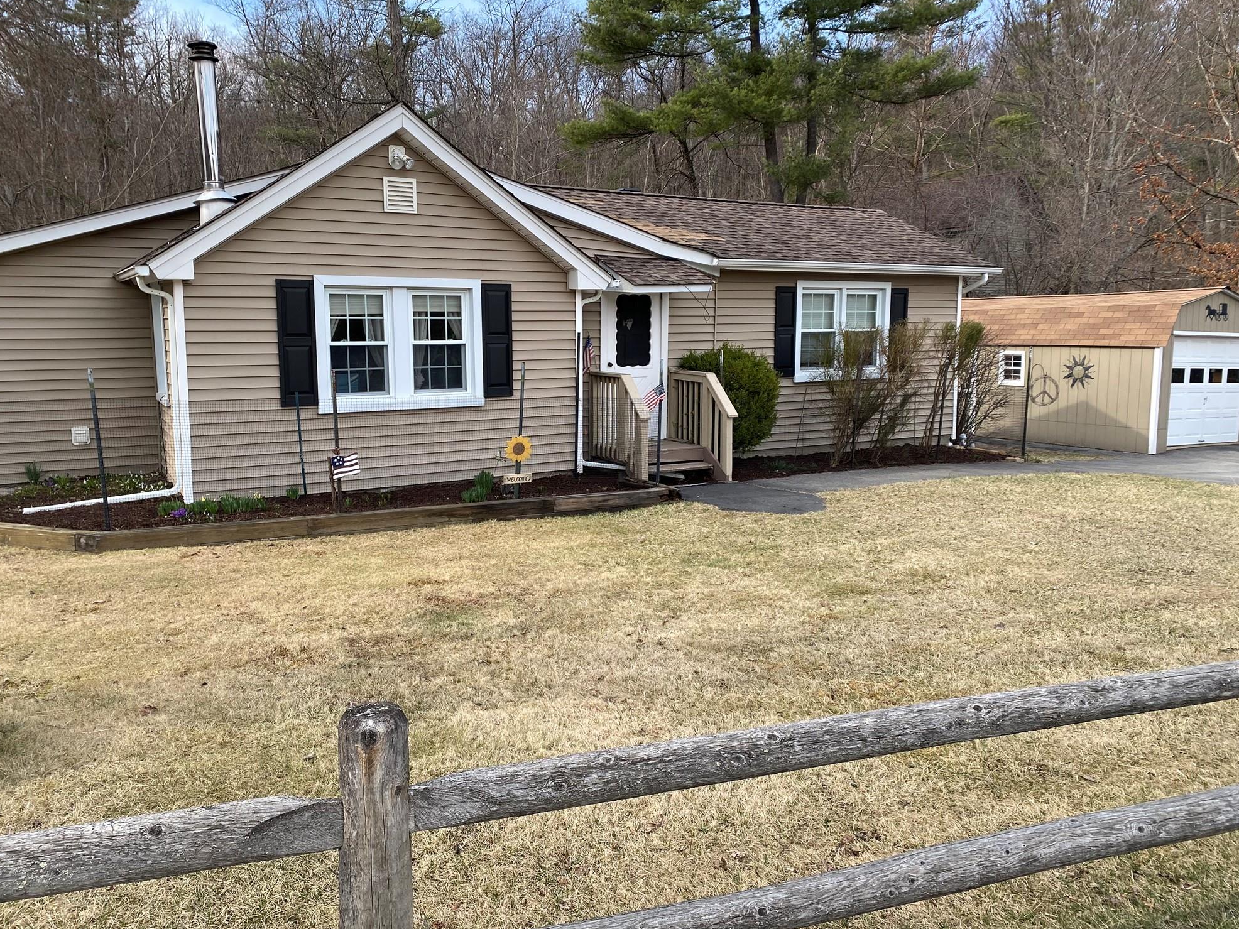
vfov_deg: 51.4
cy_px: 458
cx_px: 608
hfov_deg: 65.3
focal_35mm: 27
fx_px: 966
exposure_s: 1/919
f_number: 1.8
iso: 32
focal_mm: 4.25
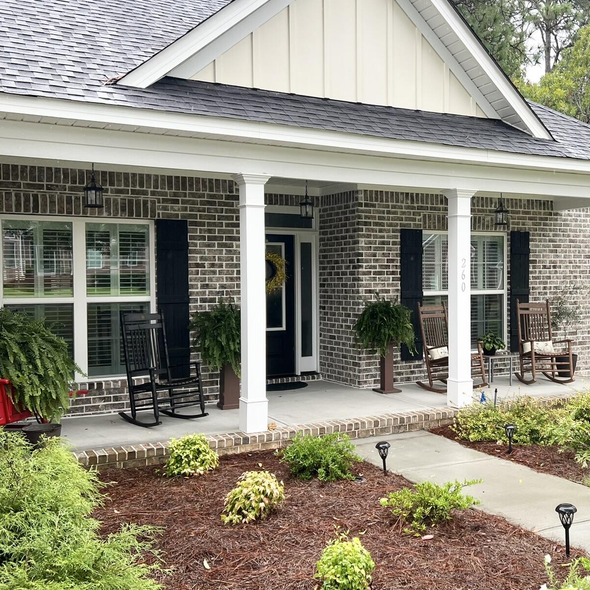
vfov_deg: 42.8
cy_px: 291
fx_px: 752
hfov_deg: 42.4
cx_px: 380
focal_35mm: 39
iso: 40
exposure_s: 1/166
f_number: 1.5
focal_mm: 5.7
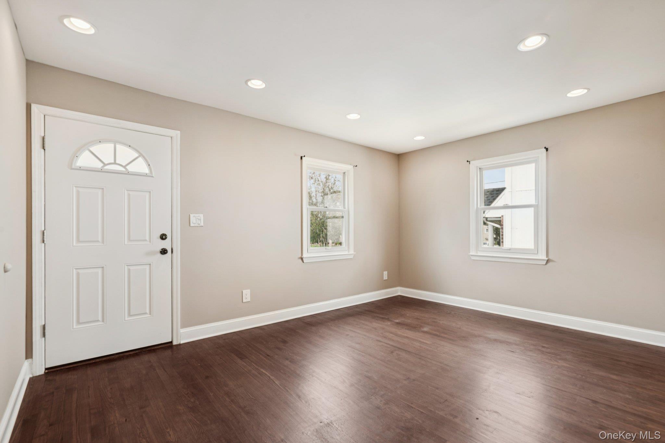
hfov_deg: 96.7
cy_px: 222
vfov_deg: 73.7
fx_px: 296
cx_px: 332
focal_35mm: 16
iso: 125
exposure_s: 1/13
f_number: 8
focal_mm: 16
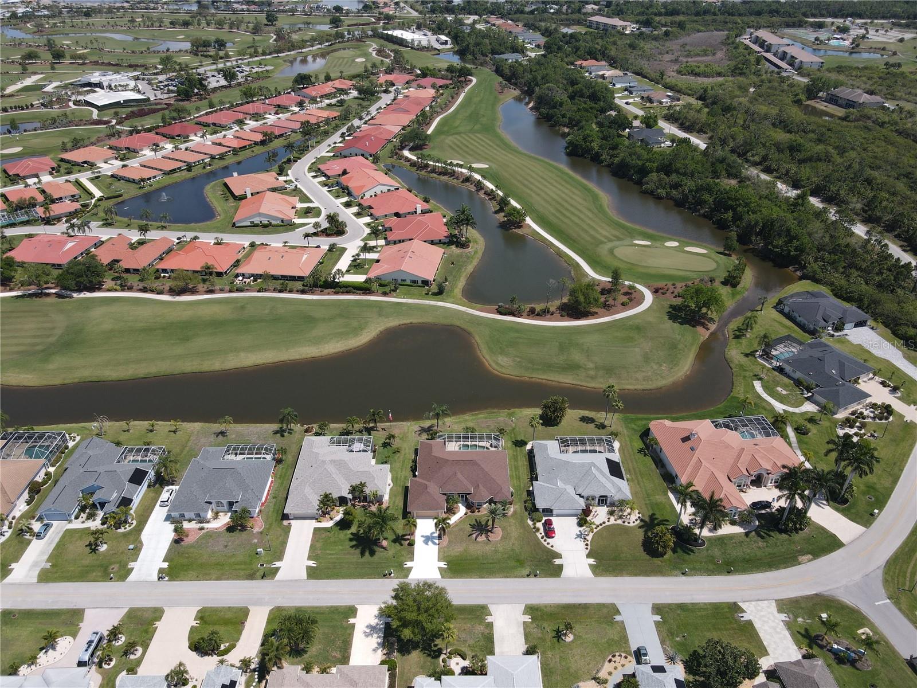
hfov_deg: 71.6
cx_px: 458
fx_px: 636
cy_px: 344
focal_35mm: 24
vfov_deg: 56.8
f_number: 2.8
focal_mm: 4.5
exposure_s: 1/725
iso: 100
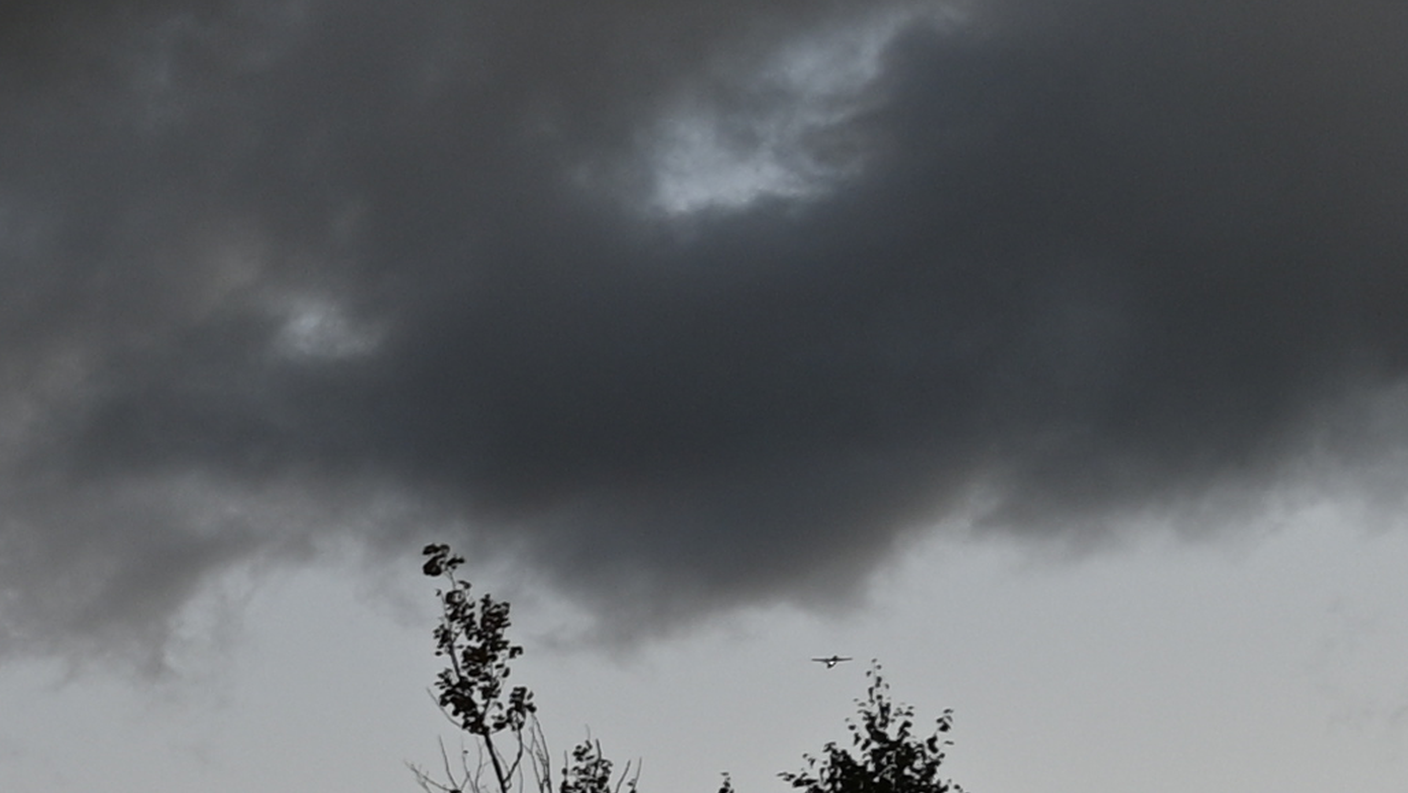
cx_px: -1796
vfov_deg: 6.1
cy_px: 1313
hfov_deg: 9.8
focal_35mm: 197
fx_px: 7357
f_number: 4
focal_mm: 32
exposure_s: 1/100
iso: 140
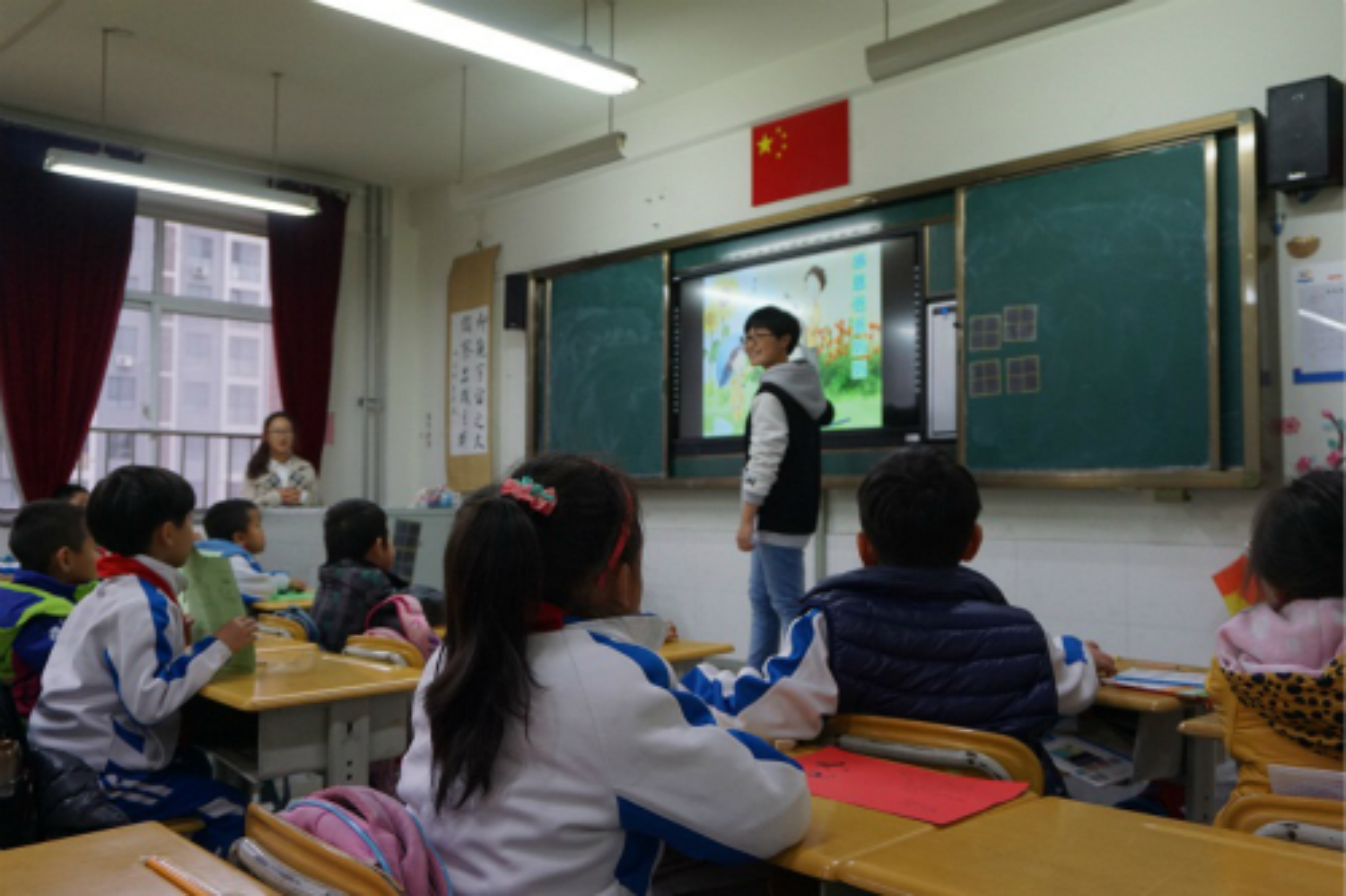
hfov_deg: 61.9
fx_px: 1121
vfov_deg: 43.6
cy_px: 448
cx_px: 673
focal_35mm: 30
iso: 800
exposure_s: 1/160
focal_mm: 20
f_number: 4
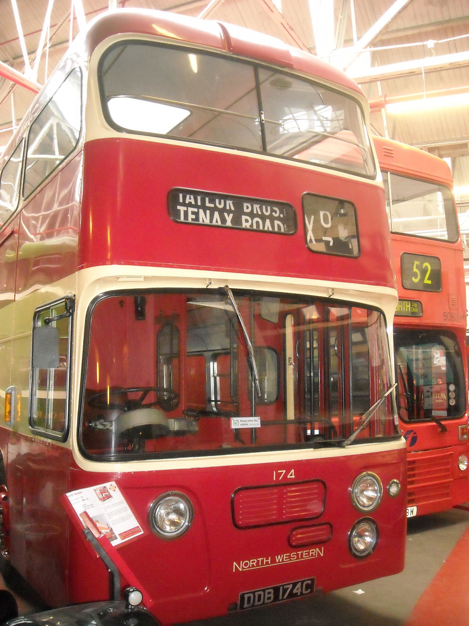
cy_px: 313
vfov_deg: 52.6
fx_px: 632
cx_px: 234
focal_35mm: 35
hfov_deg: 40.7
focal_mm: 5.7
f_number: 2.8
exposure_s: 1/60
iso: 644
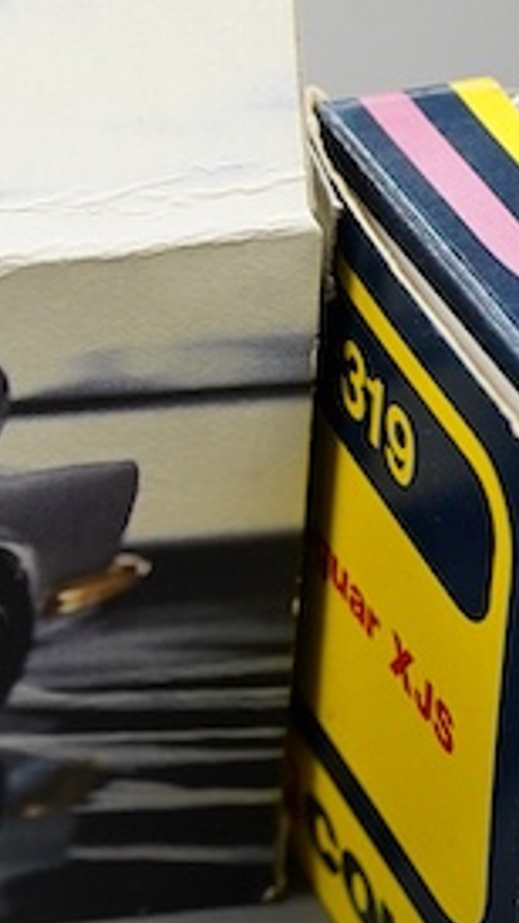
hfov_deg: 7.5
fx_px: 3794
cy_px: 246
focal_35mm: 155
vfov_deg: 13.8
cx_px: -586
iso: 1250
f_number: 7.1
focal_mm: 30
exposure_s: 1/125
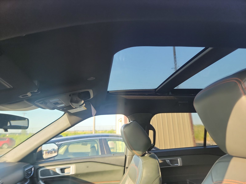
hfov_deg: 71.6
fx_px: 171
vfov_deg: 56.8
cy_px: 92
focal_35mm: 24
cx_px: 123
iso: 59
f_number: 1.8
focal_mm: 6.7
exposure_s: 1/59
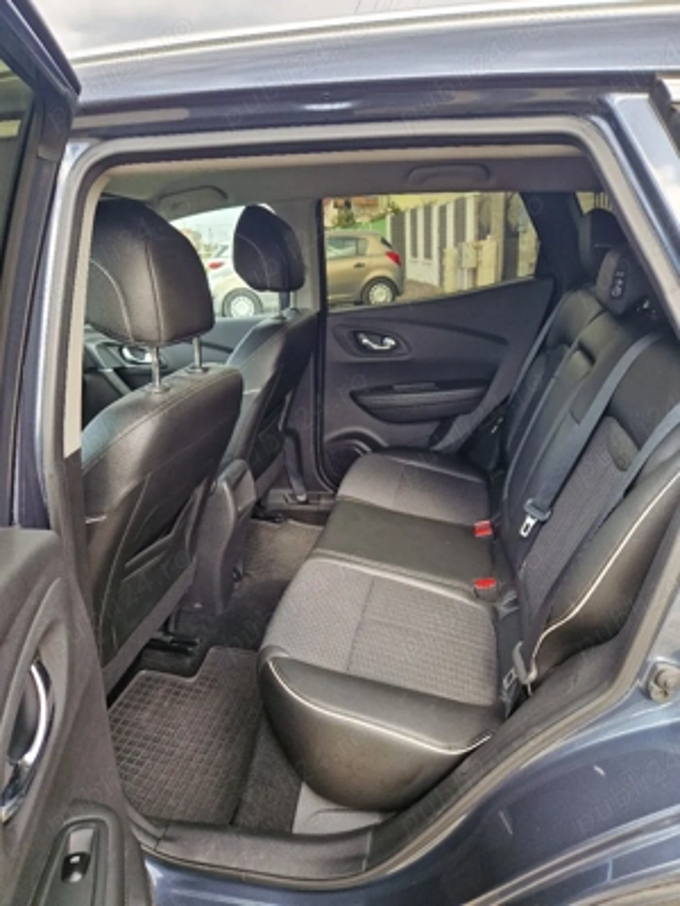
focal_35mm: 23
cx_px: 340
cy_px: 453
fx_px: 602
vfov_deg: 73.9
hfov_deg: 58.9
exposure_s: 1/182
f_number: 1.8
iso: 50
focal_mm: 5.4
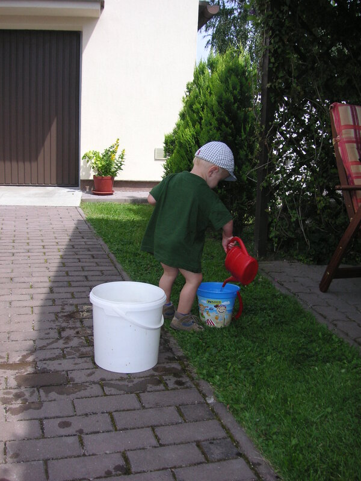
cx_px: 180
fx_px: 514
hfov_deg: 38.7
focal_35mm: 37
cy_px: 240
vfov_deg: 50.1
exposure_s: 1/1000
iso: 50
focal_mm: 6.1
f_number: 2.8
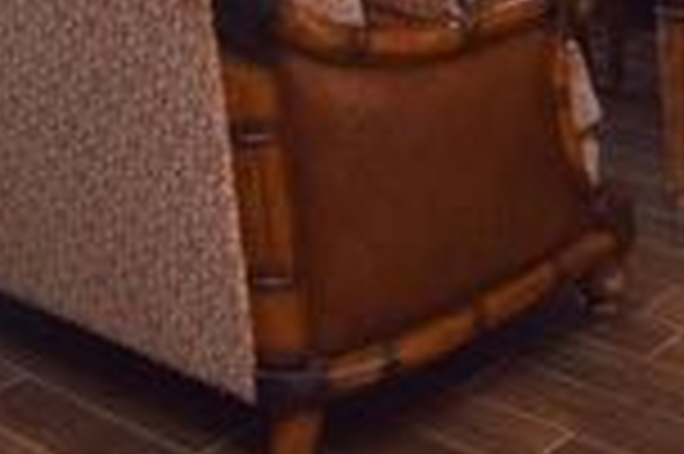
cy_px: -321
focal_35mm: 76
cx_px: 403
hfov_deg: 26.5
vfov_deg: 15.7
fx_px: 1448
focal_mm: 11
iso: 400
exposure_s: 1/125
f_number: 5.6
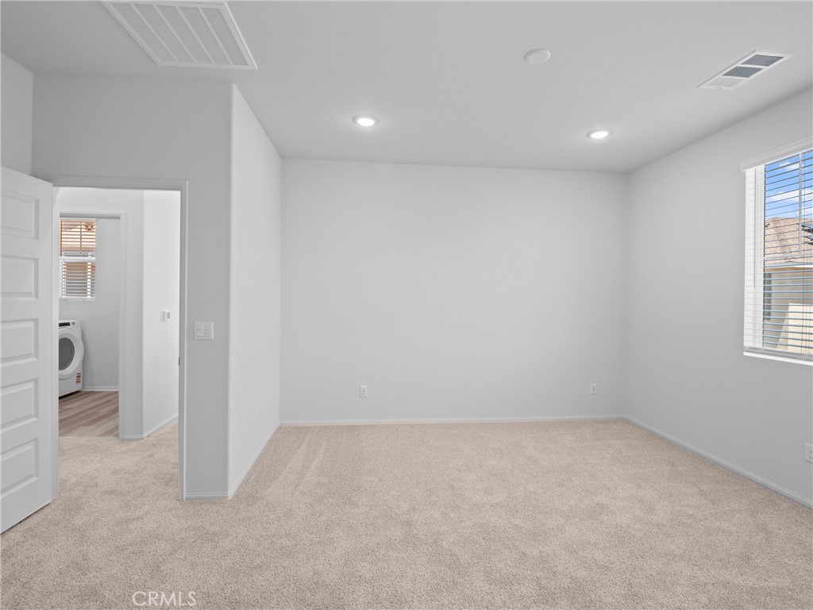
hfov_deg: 94.5
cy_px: 305
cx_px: 406
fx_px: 376
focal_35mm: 16
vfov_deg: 78.1
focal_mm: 8
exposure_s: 1/20
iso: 640
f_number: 7.1
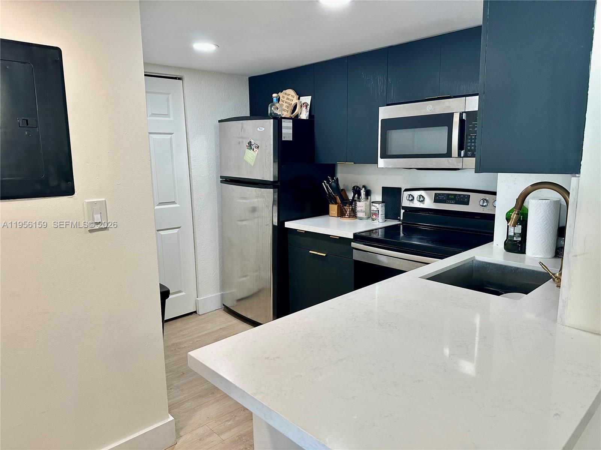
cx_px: 300
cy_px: 225
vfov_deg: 56.8
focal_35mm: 24
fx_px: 417
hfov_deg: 71.6
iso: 160
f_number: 1.78
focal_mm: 6.86
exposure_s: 1/120
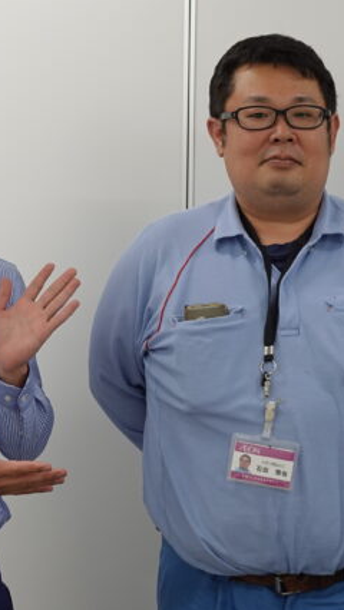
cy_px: 234
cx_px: 396
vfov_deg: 27.1
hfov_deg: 15.0
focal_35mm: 78
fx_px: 1263
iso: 125
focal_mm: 12.15
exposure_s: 1/40
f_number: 2.8
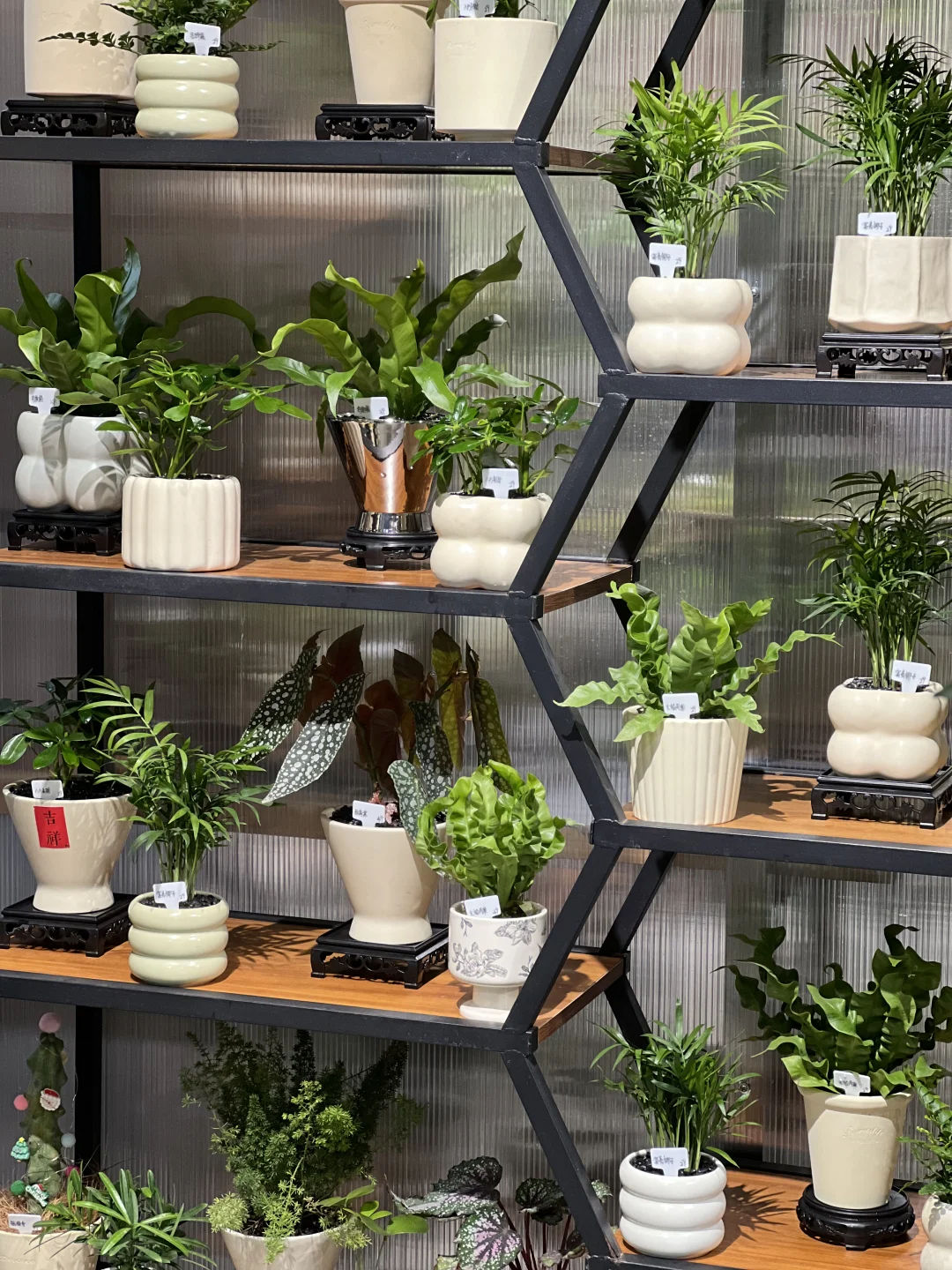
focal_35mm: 77
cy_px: 635
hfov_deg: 19.1
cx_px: 476
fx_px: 2824
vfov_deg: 25.3
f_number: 2.8
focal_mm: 9
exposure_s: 1/33
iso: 200
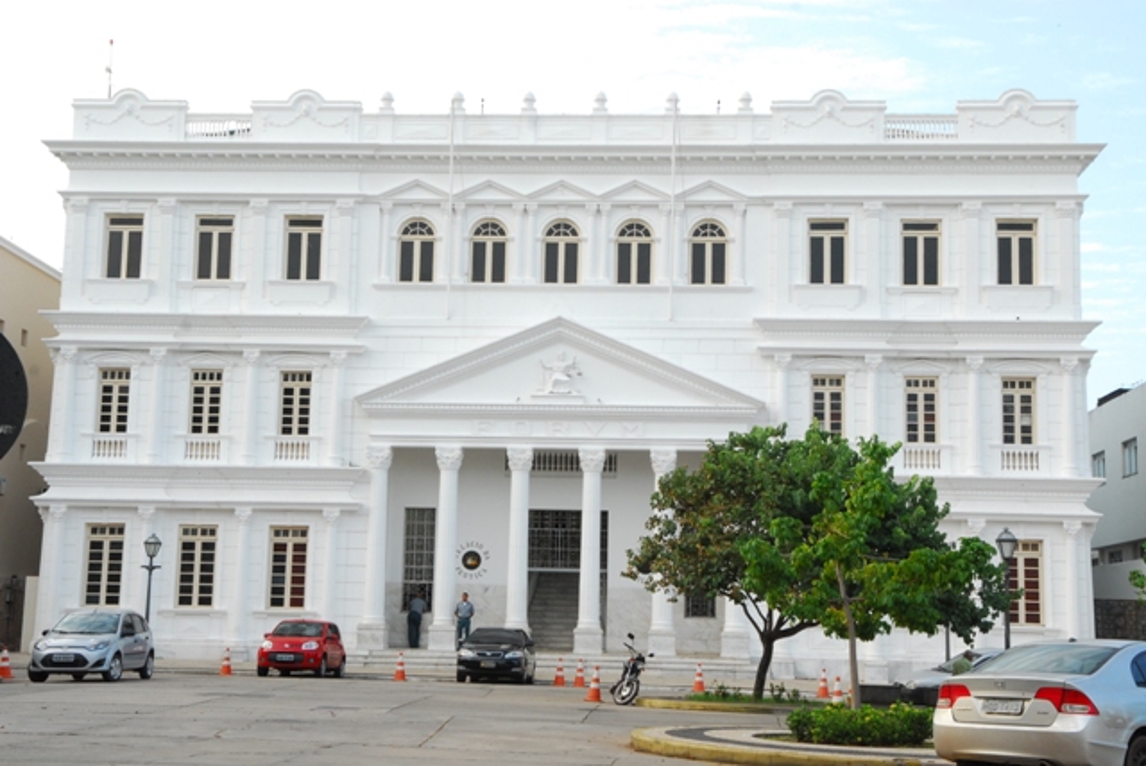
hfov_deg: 37.8
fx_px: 1673
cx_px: 573
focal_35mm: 52
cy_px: 383
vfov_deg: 25.8
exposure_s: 1/60
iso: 500
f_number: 10
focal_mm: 35
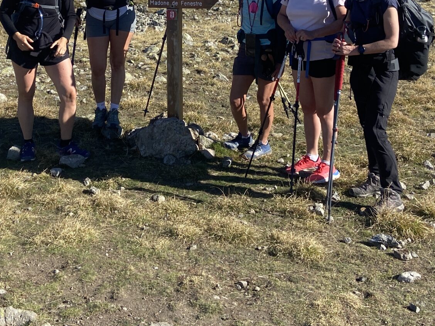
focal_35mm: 59
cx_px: 179
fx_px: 741
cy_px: 3
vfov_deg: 23.8
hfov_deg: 32.6
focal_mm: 4.25
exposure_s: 1/1808
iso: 32
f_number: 1.8
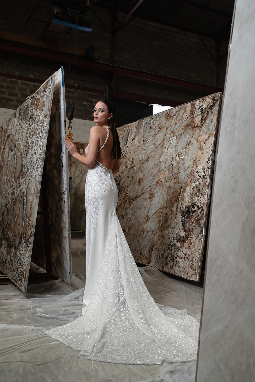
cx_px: 128
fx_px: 372
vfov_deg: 54.4
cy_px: 191
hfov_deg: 37.9
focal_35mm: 35
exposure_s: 1/250
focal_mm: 35
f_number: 4.5
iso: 500
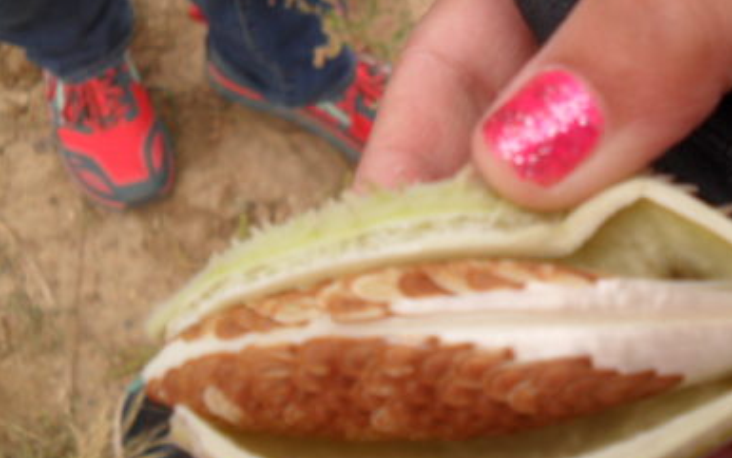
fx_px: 1058
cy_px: 164
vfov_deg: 24.4
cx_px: 489
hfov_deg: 37.8
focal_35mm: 53
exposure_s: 1/250
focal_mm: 6.3
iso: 80
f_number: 3
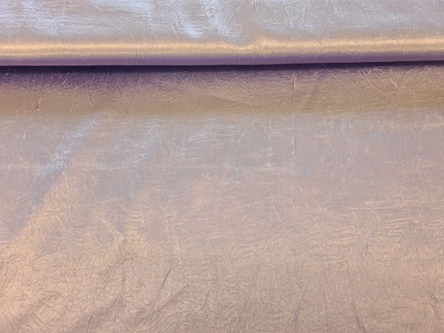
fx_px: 333
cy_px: 166
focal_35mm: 26
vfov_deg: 53.1
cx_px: 222
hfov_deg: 67.3
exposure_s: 1/50
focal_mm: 5.4
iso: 64
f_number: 1.8
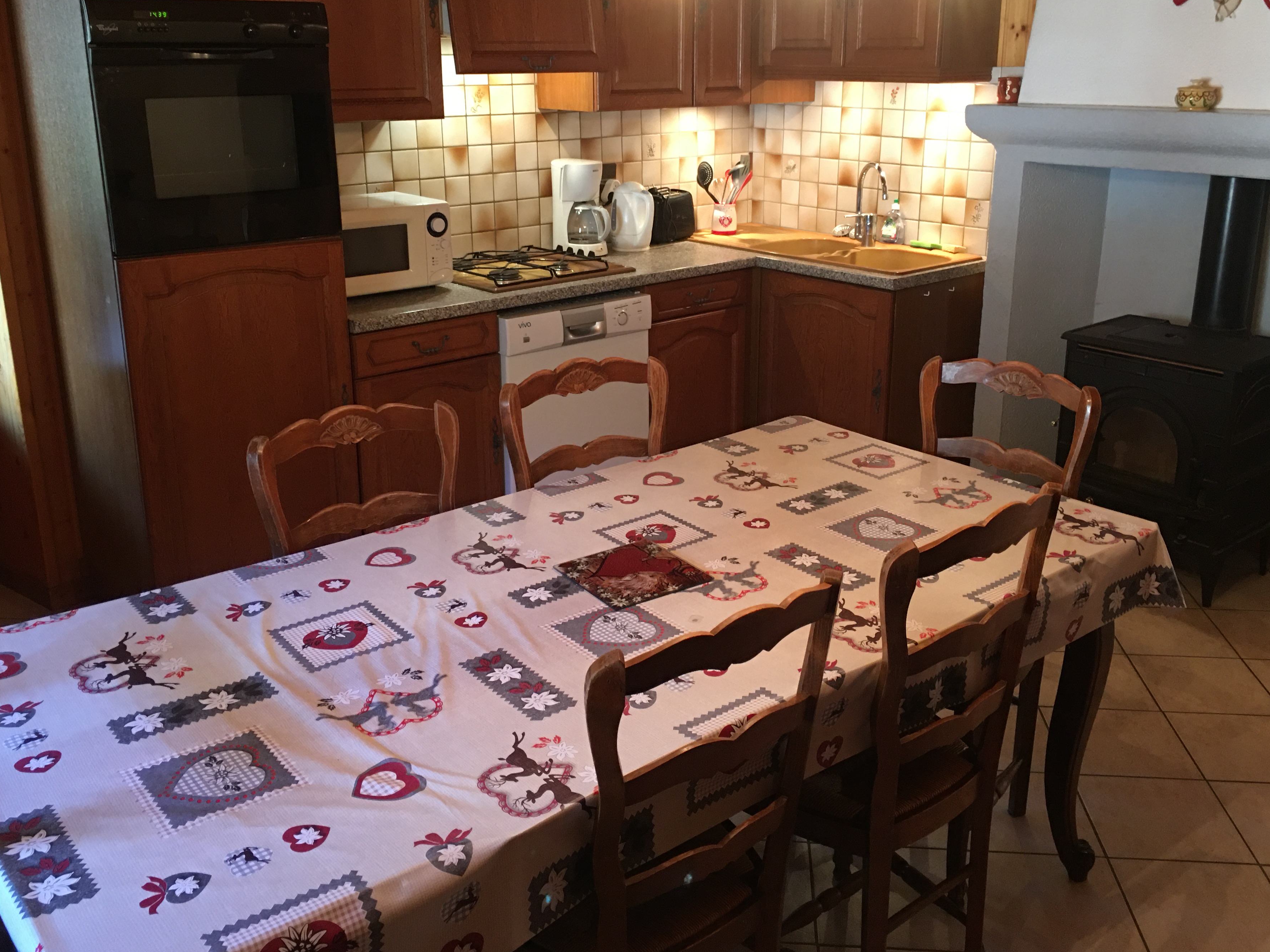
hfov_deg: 55.3
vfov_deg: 42.9
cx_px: 664
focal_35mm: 33
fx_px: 1211
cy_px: 430
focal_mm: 4.15
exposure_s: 1/17
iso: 100
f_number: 2.2
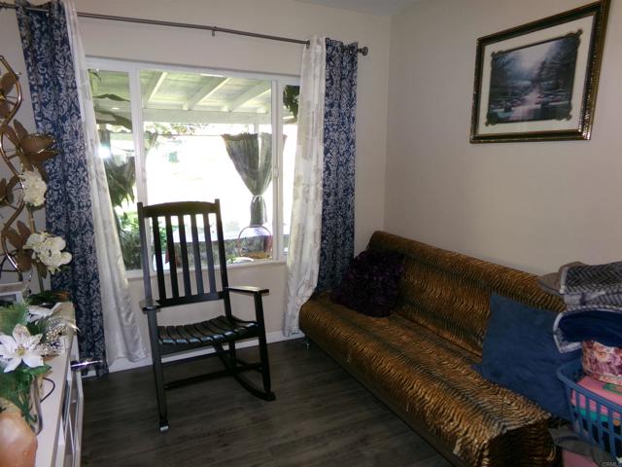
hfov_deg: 71.6
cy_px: 234
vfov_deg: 56.8
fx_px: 431
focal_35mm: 24
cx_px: 311
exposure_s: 1/34
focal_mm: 4.3
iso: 200
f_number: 3.7
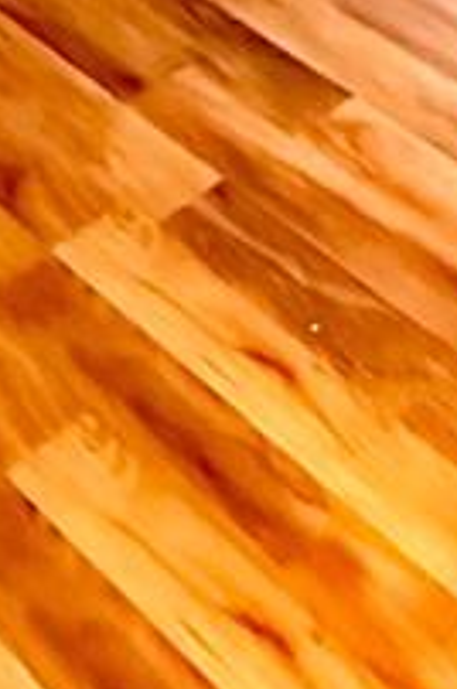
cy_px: -918
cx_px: 999
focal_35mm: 104
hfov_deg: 11.4
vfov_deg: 14.2
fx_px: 1987
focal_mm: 2.22
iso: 2500
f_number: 2.2
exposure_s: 1/30
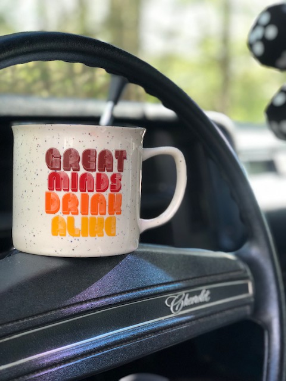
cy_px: 190
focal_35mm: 52
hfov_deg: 28.0
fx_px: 573
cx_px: 143
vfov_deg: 36.8
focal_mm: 6
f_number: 2.4
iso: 50
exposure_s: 1/60
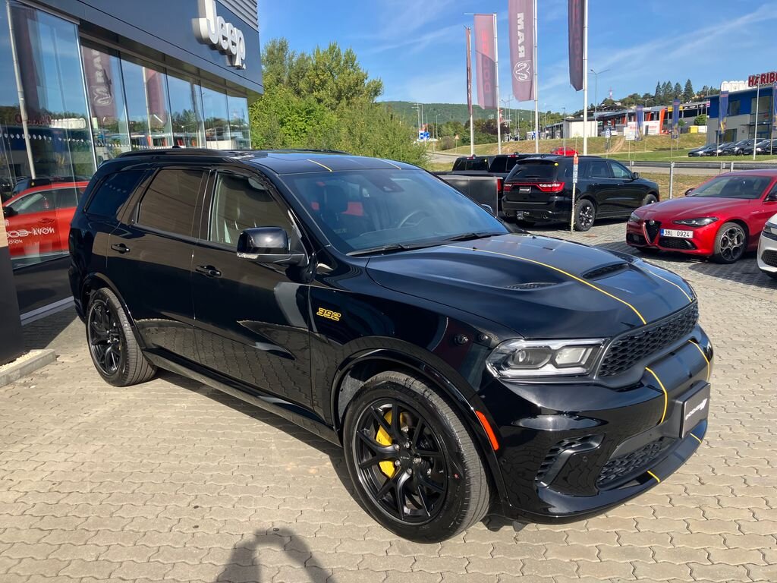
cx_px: 388
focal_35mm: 28
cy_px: 292
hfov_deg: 63.4
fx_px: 628
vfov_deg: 49.7
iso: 32
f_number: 1.8
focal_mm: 3.99
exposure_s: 1/823
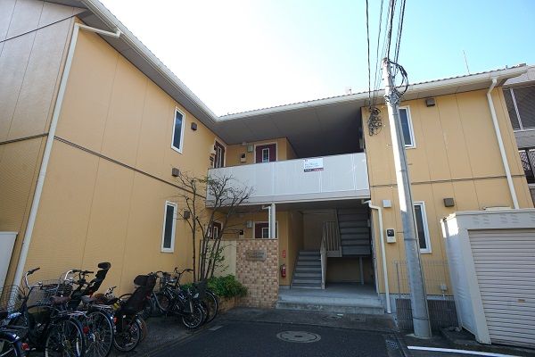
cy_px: 178
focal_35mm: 24
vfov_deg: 53.1
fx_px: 357
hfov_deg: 73.7
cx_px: 268
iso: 250
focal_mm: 16
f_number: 10
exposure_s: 1/125
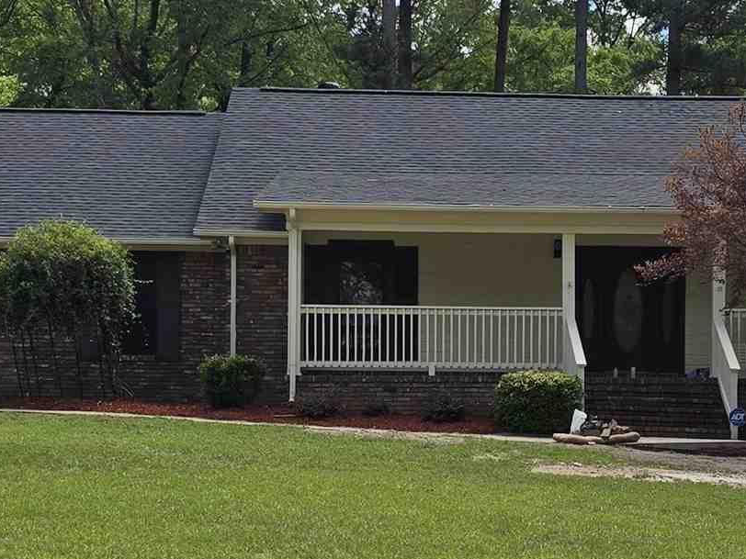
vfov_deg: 16.9
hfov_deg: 22.4
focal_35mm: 87
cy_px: 382
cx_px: 494
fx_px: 1875
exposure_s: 1/1027
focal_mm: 6.3
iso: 12
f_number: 1.7
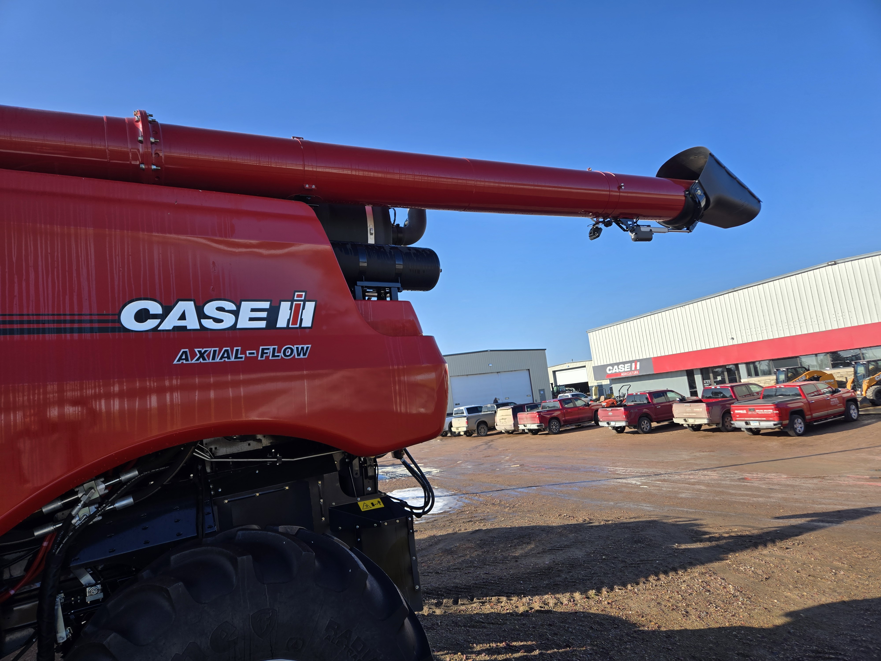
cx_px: 440
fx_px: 585
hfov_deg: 73.9
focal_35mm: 23
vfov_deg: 58.9
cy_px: 330
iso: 25
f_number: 1.8
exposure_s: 1/1157
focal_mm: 5.4
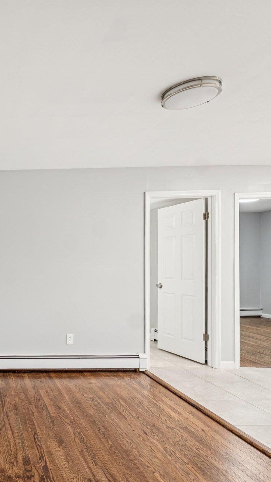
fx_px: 294
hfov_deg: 38.0
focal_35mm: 23
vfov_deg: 78.7
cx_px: -49
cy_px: 250
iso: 500
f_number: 6.3
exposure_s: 1/13
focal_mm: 14
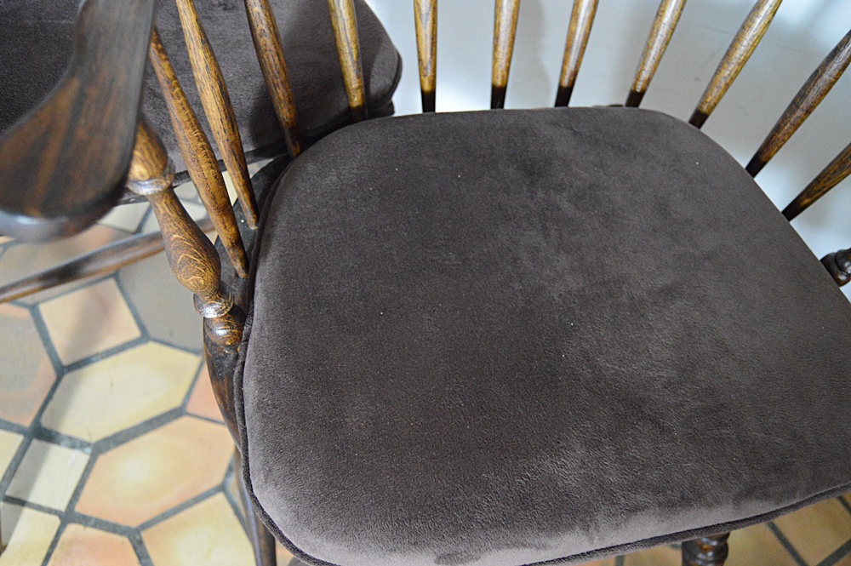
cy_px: 283
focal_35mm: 36
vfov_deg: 36.8
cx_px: 426
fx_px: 850
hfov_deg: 53.2
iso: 3200
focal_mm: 24
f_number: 3.8
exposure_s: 1/50
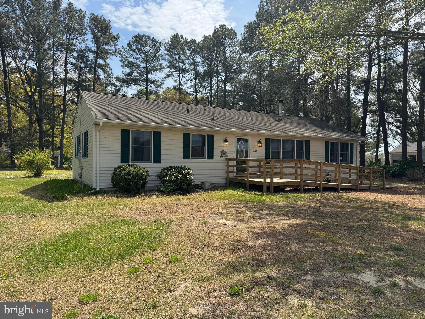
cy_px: 160
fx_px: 295
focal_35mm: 24
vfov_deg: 56.8
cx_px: 212
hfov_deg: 71.6
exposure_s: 1/3413
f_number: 1.78
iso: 80
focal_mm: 6.76
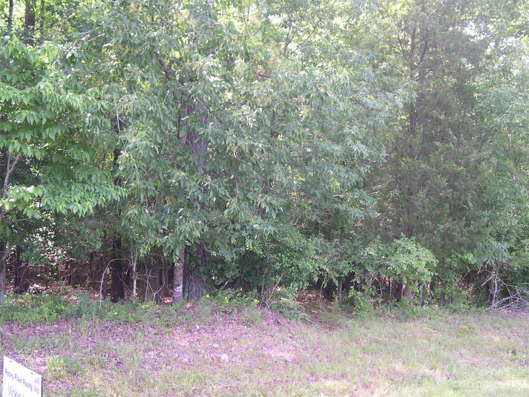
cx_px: 264
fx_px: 581
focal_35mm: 38
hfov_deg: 49.0
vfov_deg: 37.7
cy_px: 198
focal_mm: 8
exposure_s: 1/64.4
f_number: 2.8
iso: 100
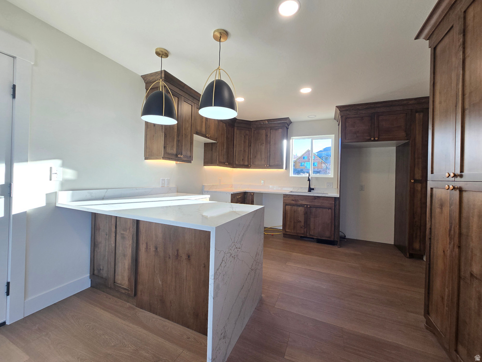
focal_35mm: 13
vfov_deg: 89.9
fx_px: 181
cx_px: 241
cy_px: 181
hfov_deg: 106.2
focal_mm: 2.2
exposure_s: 1/120
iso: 64
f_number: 2.2
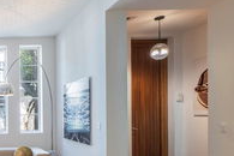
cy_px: 110
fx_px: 208
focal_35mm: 32
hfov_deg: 44.3
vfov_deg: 40.3
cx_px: -25
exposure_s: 1/30
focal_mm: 13
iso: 125
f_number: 6.7
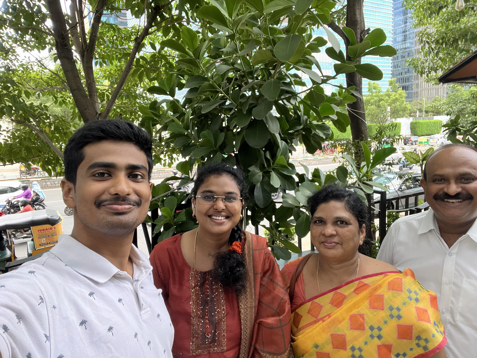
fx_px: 317
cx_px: 238
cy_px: 179
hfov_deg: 73.9
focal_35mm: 23
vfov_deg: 58.9
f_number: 2.2
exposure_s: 1/112
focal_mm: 2.71
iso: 100
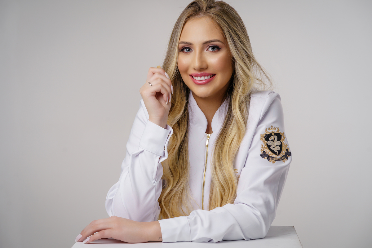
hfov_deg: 23.9
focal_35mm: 85
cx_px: 186
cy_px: 124
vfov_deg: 16.1
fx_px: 878
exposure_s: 1/80
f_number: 7.1
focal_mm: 85
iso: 100
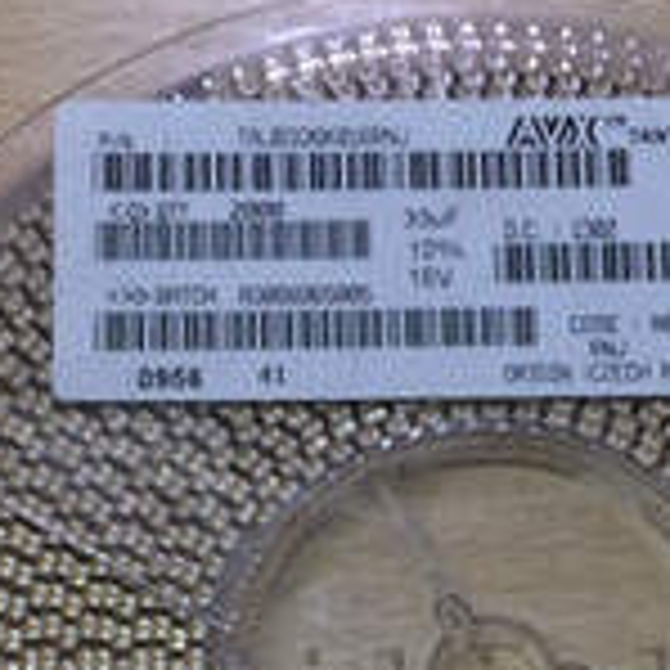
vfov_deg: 18.8
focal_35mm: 89
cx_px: 486
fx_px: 1949
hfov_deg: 19.4
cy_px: 715
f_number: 2.2
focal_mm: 4.12
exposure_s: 1/33
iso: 64
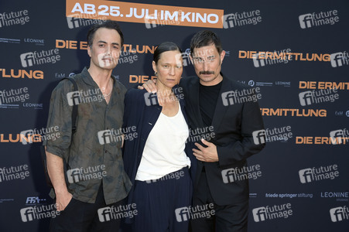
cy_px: 116
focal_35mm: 65
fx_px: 630
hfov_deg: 31.0
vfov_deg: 20.9
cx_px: 174
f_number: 8
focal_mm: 65
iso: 640
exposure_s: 1/160
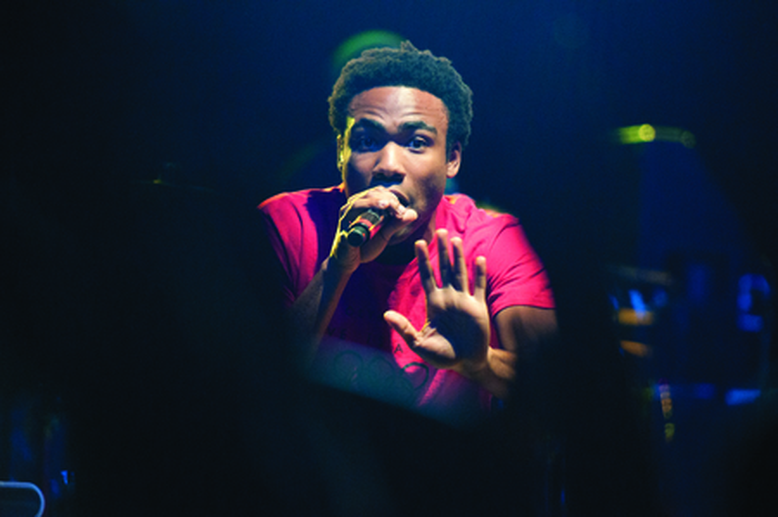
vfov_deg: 4.6
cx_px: 389
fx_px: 6476
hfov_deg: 6.9
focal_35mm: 300
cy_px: 258
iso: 2000
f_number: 2.8
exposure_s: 1/400
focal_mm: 200
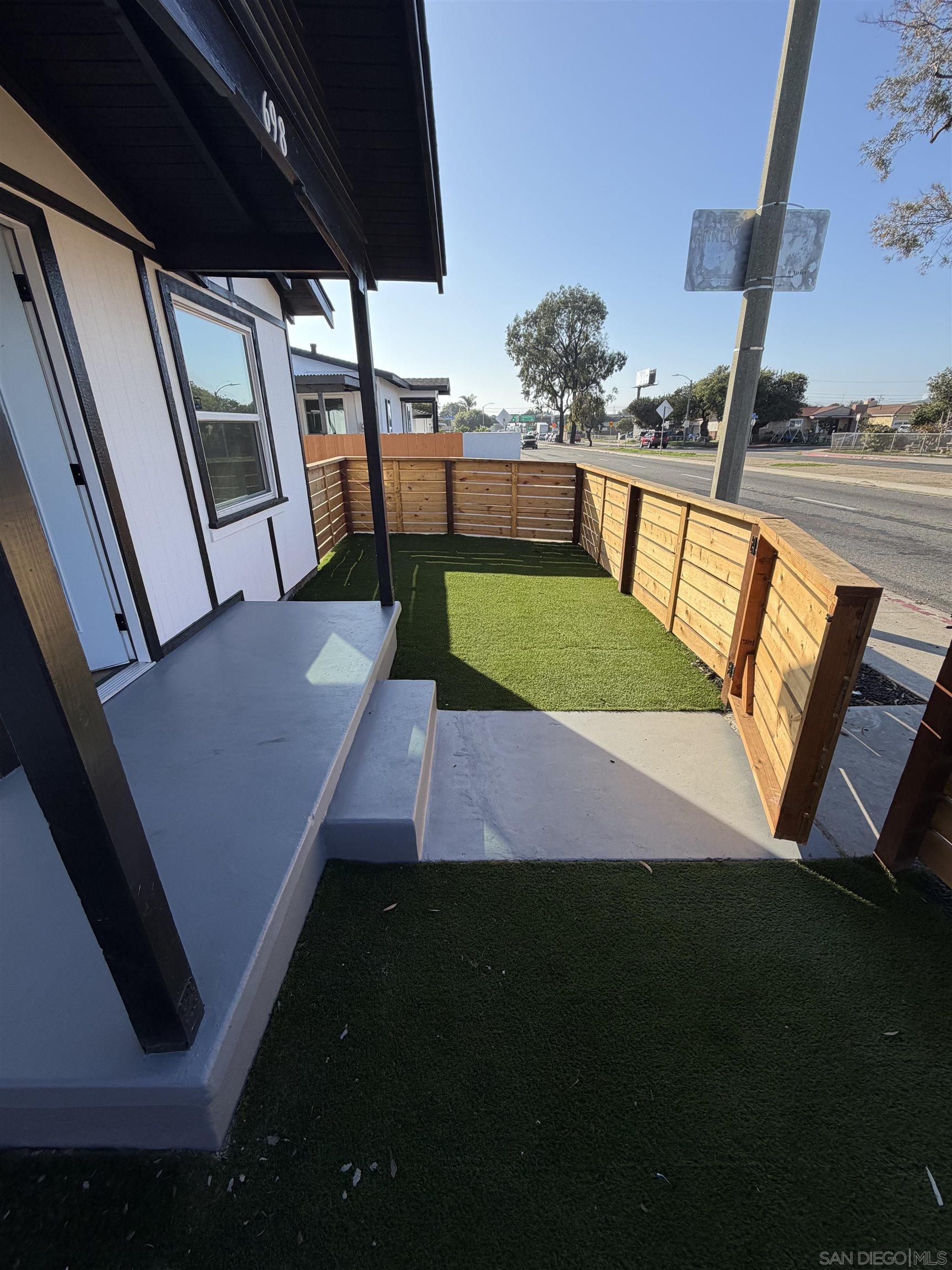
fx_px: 513
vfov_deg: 102.1
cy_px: 635
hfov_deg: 85.7
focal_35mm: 14
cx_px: 476
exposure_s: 1/770
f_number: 2.2
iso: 32
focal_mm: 2.22
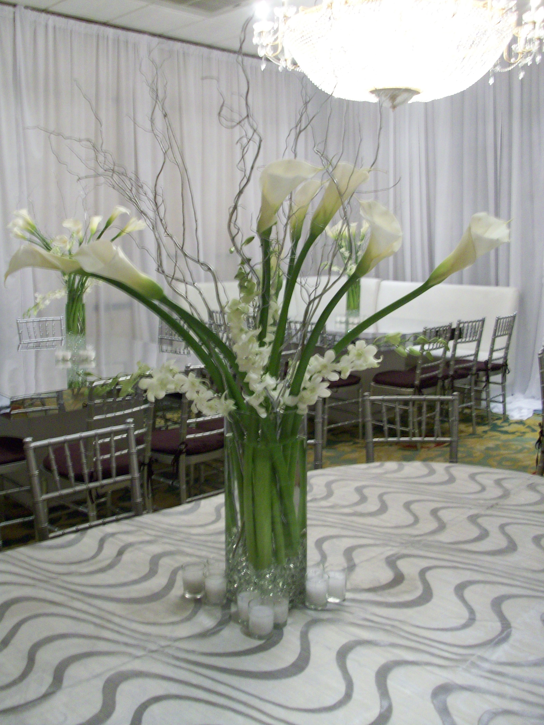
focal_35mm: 34
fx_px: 712
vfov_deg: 54.0
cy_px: 362
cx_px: 272
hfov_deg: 41.8
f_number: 2.8
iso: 165
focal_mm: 5.7
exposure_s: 1/8
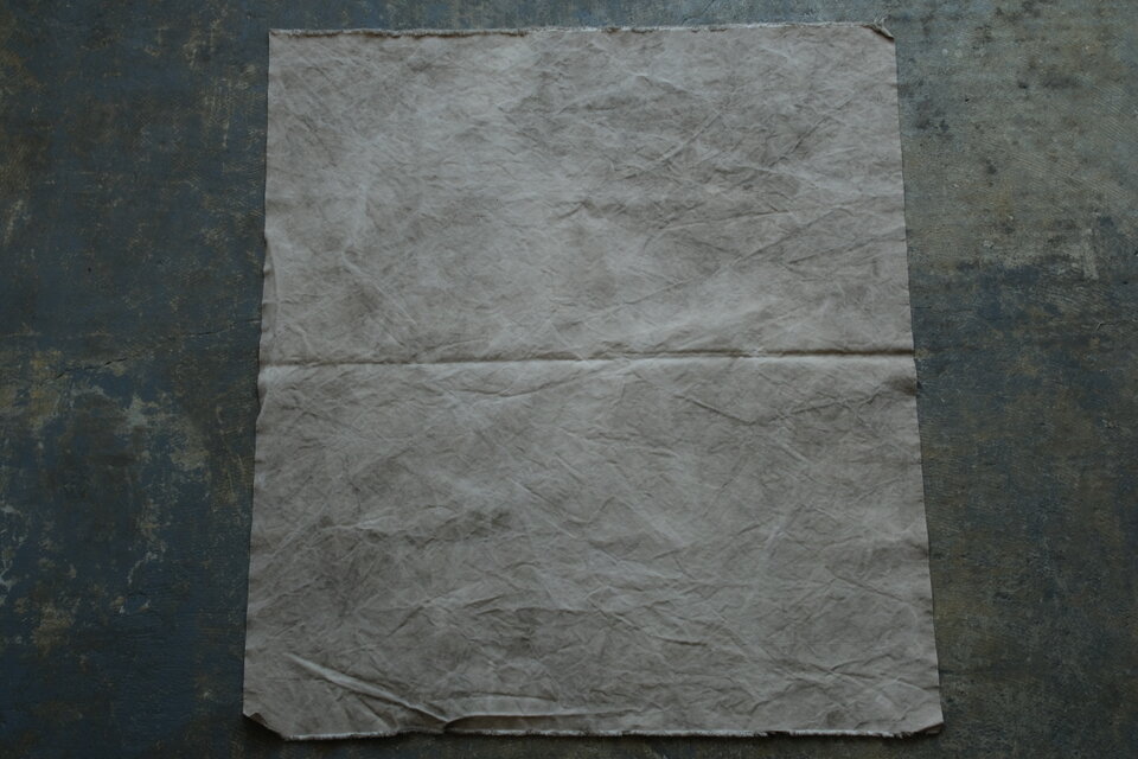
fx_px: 1201
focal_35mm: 38
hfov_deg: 50.7
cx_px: 569
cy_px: 380
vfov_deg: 35.1
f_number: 13
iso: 800
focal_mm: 25.4
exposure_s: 1/30
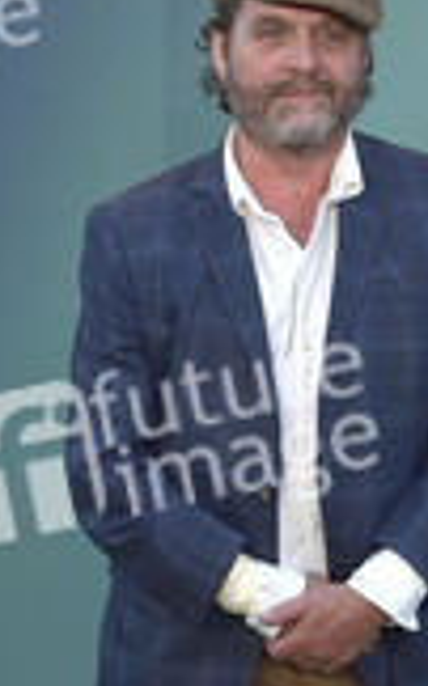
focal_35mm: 126
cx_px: 286
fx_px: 2356
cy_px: 656
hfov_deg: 10.4
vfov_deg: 16.3
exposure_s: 1/250
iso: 400
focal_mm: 50
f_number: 6.3
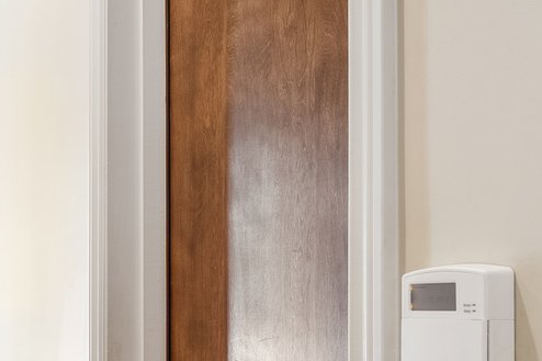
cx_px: -123
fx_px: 873
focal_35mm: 58
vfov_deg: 22.9
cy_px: 302
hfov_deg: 29.3
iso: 400
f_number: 8
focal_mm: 14
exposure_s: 1/3.33
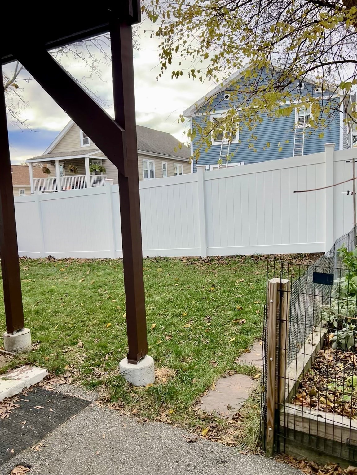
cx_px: 178
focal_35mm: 26
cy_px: 238
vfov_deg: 67.3
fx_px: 358
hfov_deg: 53.1
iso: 50
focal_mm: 5.7
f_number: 1.5
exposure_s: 1/567
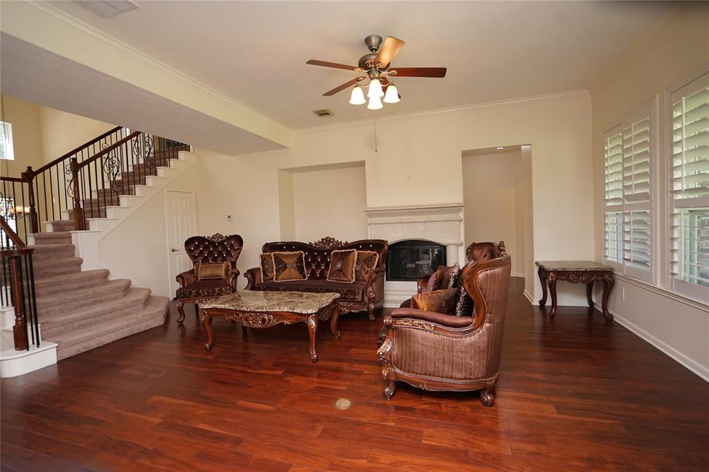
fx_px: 315
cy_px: 236
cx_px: 354
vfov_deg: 73.7
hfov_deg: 96.8
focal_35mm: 16
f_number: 4
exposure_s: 1/160
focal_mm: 16
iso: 1000
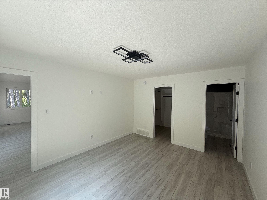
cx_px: 134
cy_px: 100
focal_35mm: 14
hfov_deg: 102.1
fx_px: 108
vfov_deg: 85.7
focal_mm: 2.22
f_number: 2.2
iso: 40
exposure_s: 1/100
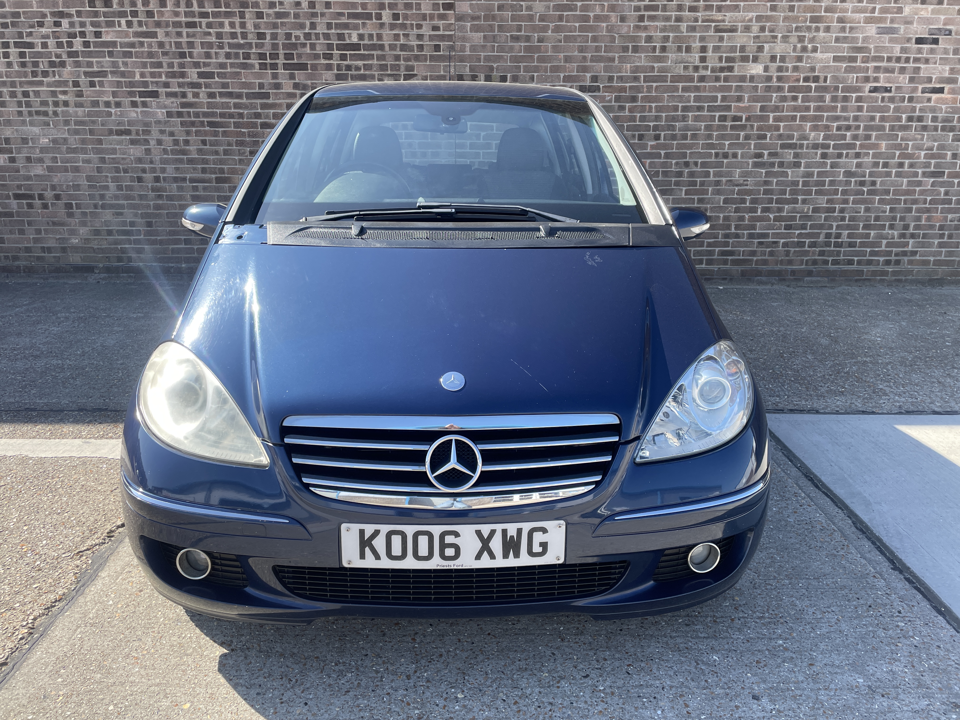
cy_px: 360
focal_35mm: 26
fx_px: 721
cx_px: 480
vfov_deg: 53.1
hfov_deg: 67.3
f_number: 1.6
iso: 32
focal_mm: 4.2
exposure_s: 1/774
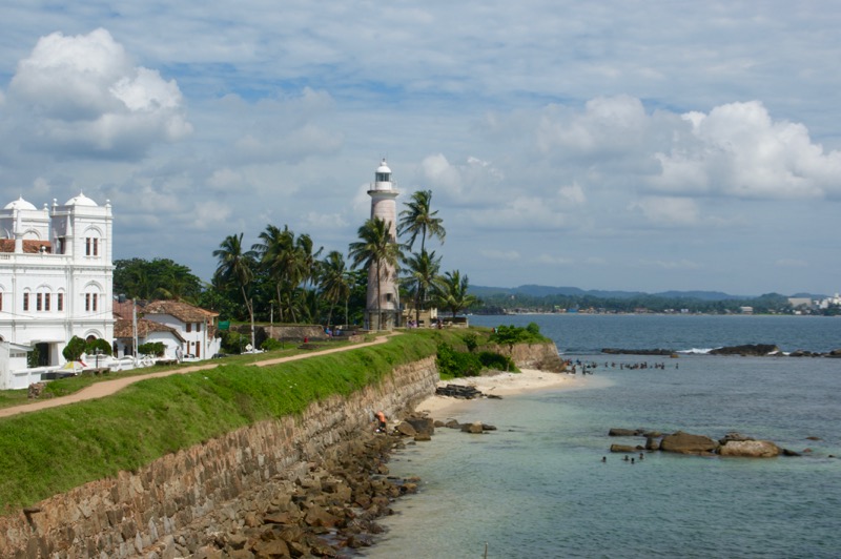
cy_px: 280
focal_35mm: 60
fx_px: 1400
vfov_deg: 22.6
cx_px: 420
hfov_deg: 33.4
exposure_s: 1/250
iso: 100
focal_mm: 40
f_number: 13
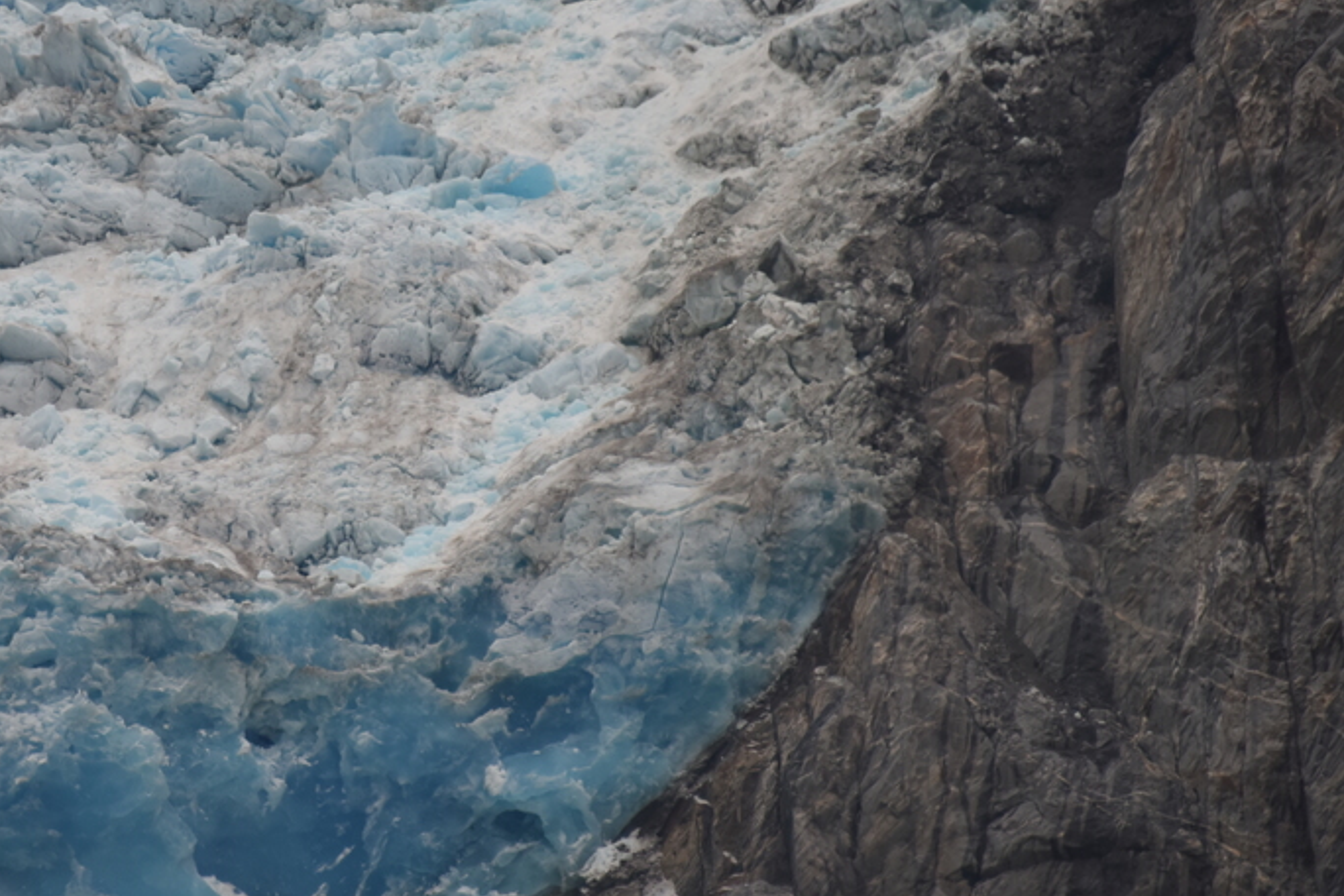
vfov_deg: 3.5
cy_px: 299
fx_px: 14671
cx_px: 204
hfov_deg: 5.2
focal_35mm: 393
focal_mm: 210
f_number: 5.6
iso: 640
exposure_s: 1/500
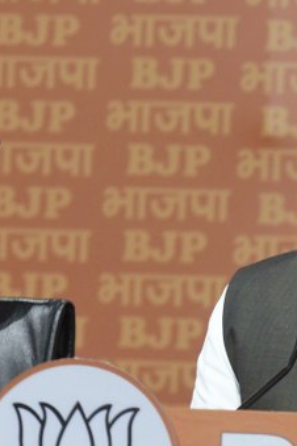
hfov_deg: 2.1
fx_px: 8095
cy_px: 220
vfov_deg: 3.2
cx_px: 361
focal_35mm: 654
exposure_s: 1/200
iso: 1600
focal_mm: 185
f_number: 5
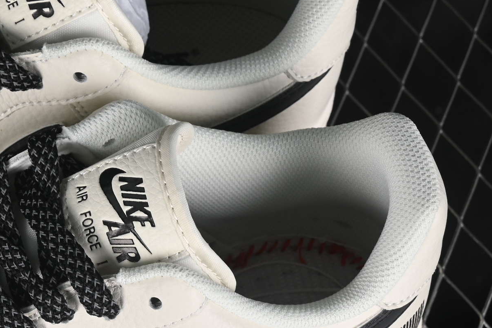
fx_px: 2378
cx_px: 5
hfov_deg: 11.7
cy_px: 233
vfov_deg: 7.9
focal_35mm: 174
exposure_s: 1/60
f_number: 8
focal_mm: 50
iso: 160
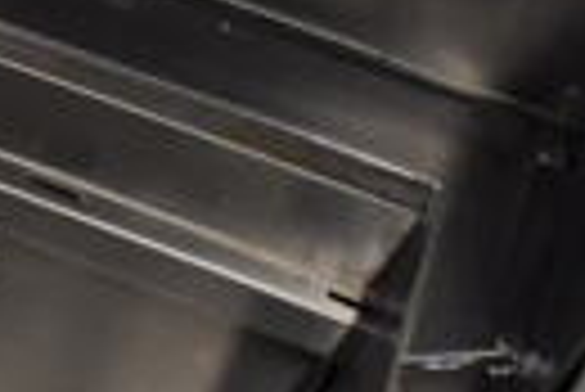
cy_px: 351
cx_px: -666
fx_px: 2066
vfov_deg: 10.8
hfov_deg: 13.3
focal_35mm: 127
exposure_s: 1/125
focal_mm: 18
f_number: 3.5
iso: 1600
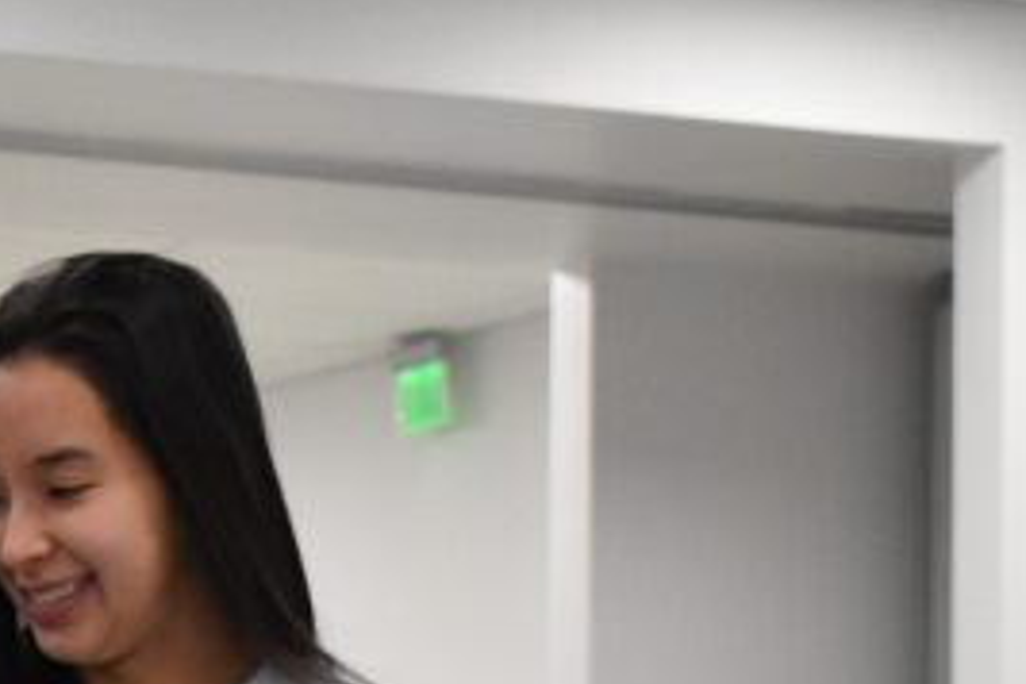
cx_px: -542
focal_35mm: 236
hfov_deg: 8.5
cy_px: 1299
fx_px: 6733
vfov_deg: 5.7
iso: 2500
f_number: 4.5
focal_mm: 35
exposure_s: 1/125
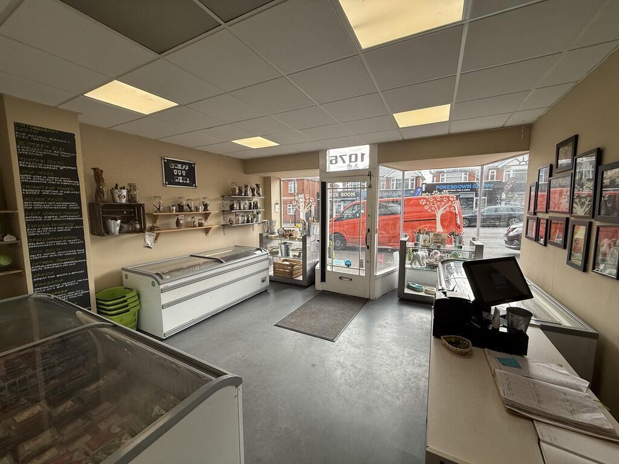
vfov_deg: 85.7
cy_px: 232
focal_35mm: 14
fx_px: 250
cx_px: 310
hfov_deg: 102.1
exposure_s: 1/433
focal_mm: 2.22
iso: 64
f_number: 2.2
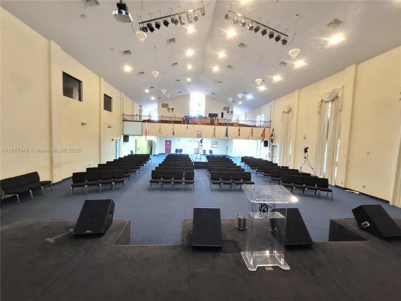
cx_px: 200
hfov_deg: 106.2
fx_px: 151
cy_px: 150
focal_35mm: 13
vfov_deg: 89.9
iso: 1600
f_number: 2.2
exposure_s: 1/24
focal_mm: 2.2
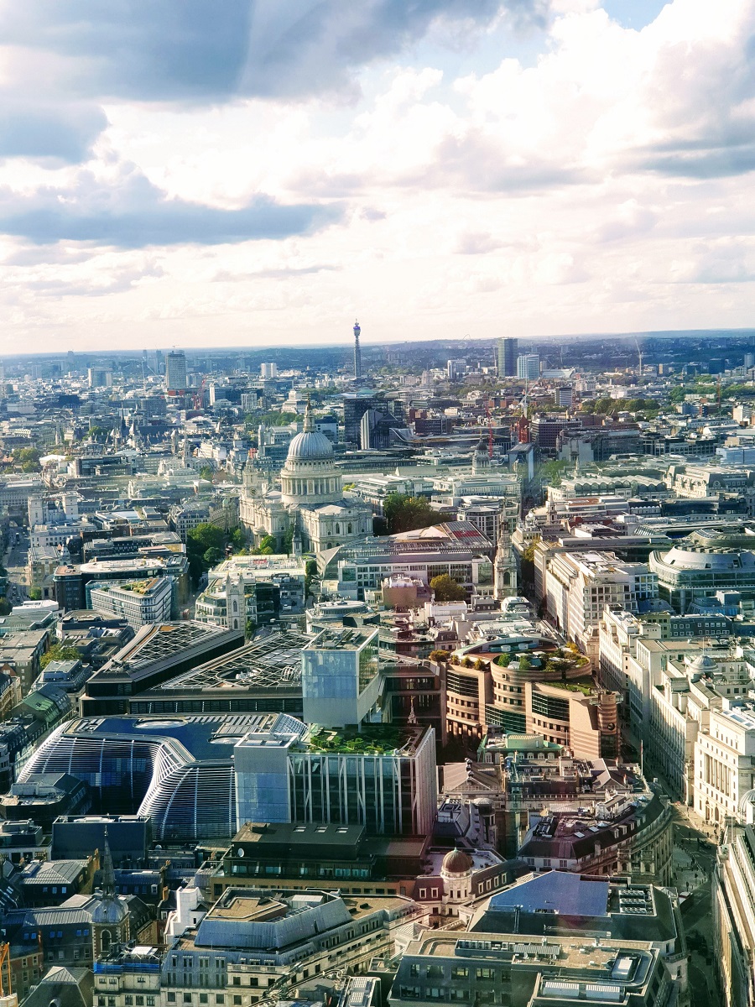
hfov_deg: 28.0
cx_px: 378
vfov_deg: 36.8
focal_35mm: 52
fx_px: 1512
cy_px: 504
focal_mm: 6
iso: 100
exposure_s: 1/272
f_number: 2.4
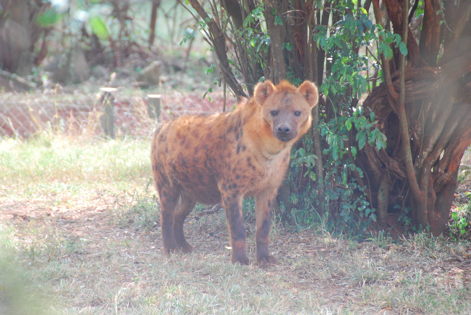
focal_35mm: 300
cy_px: 158
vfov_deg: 4.6
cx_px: 236
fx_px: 3930
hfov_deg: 6.9
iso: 400
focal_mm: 200
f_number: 5.6
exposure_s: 1/100
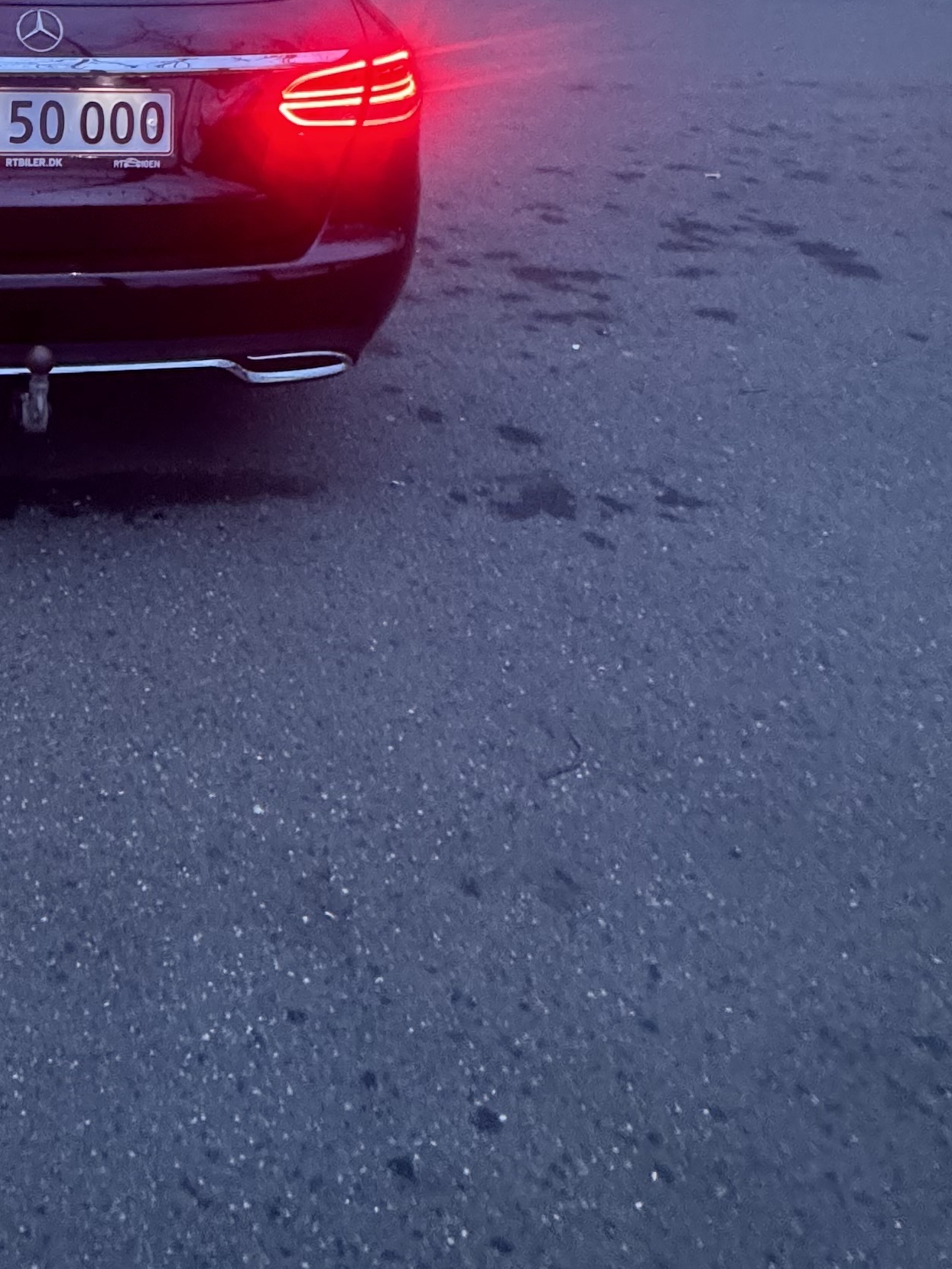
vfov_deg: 48.3
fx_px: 1247
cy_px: 126
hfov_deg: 37.4
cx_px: 4
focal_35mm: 34
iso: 1000
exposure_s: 1/50
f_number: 2.2
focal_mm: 2.22
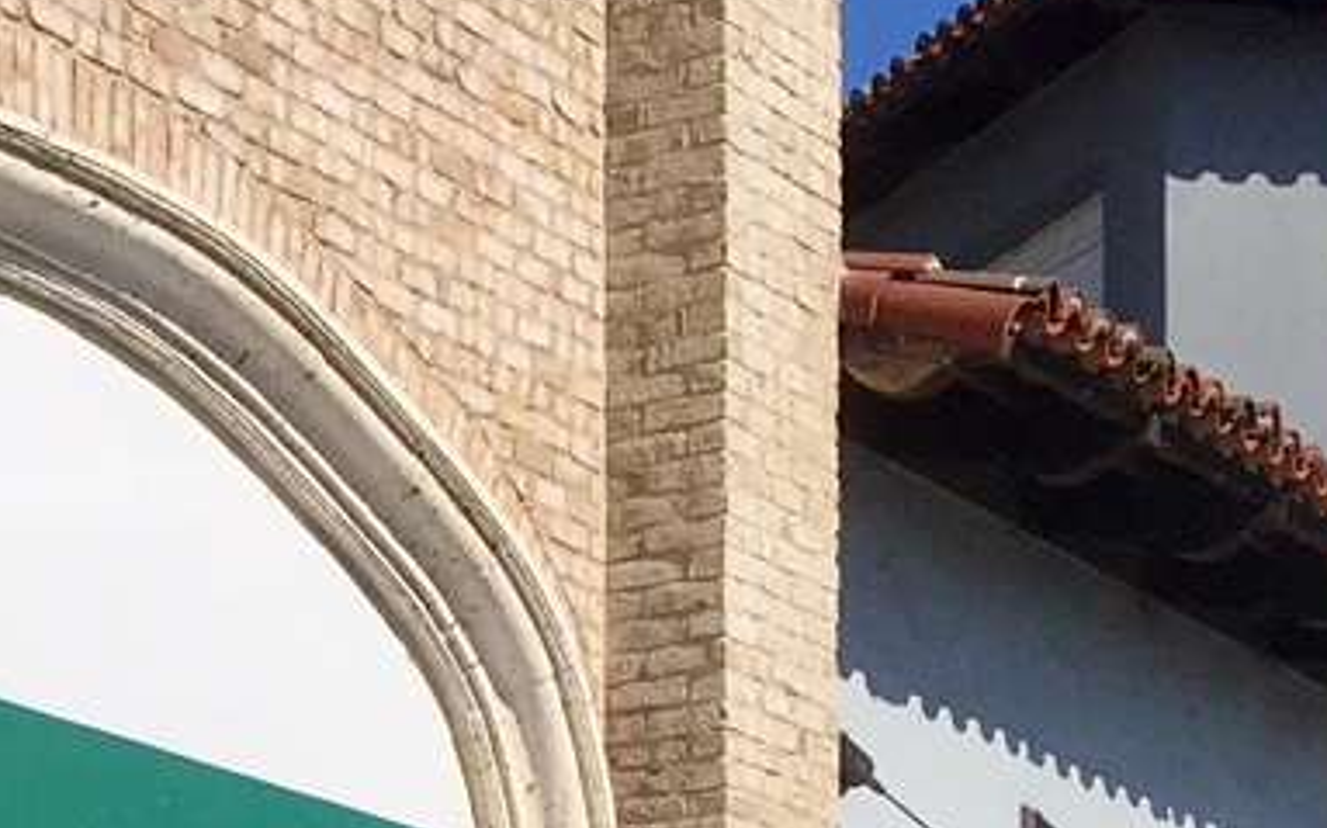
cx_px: -786
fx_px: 4736
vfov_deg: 9.4
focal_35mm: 131
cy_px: 1569
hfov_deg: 14.6
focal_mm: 4.15
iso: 32
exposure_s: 1/3597
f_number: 2.2
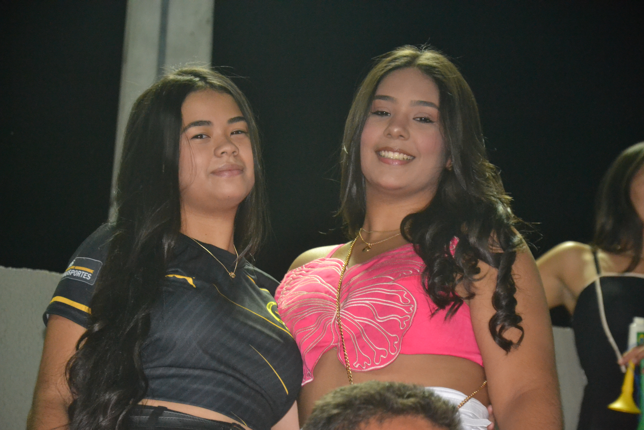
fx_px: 2817
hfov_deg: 13.0
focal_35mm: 158
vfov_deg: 8.7
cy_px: 215
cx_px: 322
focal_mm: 105
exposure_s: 1/60
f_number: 5.6
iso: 3200
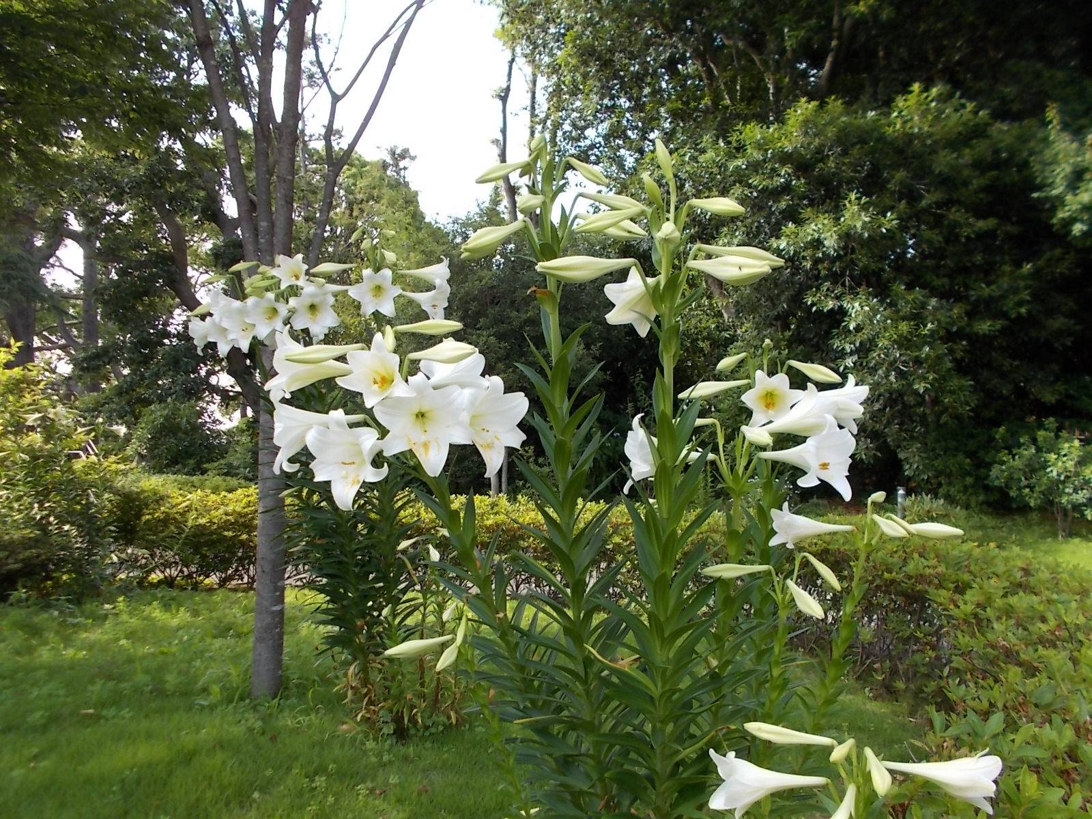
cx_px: 546
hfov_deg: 67.3
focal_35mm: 26
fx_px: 820
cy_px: 410
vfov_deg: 53.1
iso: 80
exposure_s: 1/160
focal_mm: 4.6
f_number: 3.2
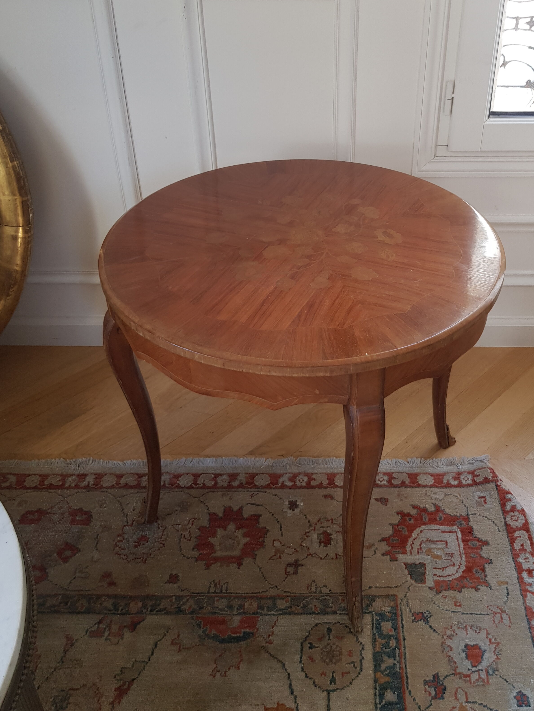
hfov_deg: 42.9
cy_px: 260
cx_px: 300
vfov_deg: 54.6
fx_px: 679
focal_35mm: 33
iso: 64
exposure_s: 1/50
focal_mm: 4.2
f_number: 1.7
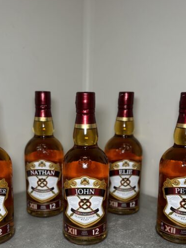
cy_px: 158
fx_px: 272
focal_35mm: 38
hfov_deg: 37.7
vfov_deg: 48.4
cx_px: 82
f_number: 1.78
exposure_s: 1/50
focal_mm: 6.76
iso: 100
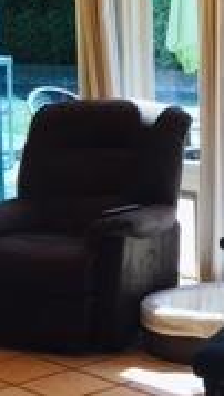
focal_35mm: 113
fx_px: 1190
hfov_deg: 10.7
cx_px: 67
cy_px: 219
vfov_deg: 18.9
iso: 32
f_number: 2.2
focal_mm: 4.15
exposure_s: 1/120
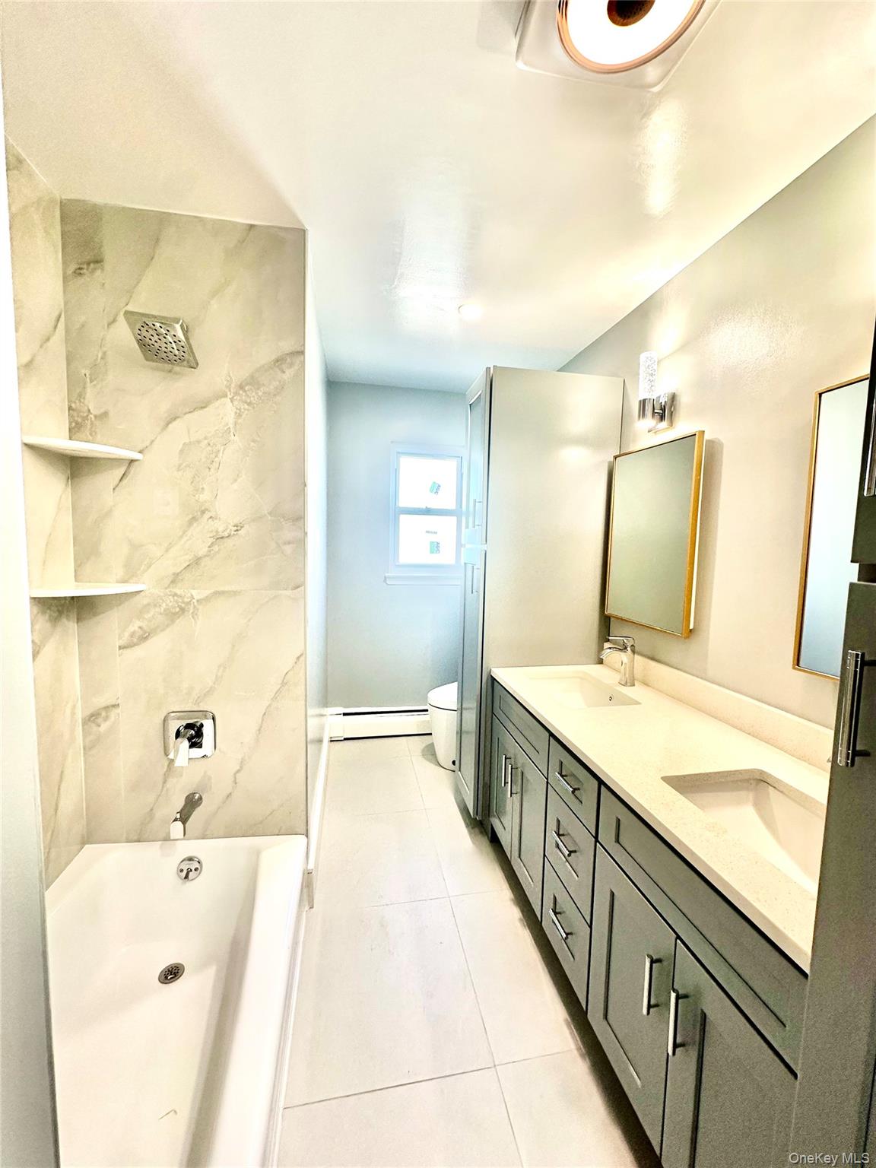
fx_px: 472
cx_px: 438
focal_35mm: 14
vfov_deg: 102.1
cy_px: 584
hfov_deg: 85.7
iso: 200
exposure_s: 1/120
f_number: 2.2
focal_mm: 2.22
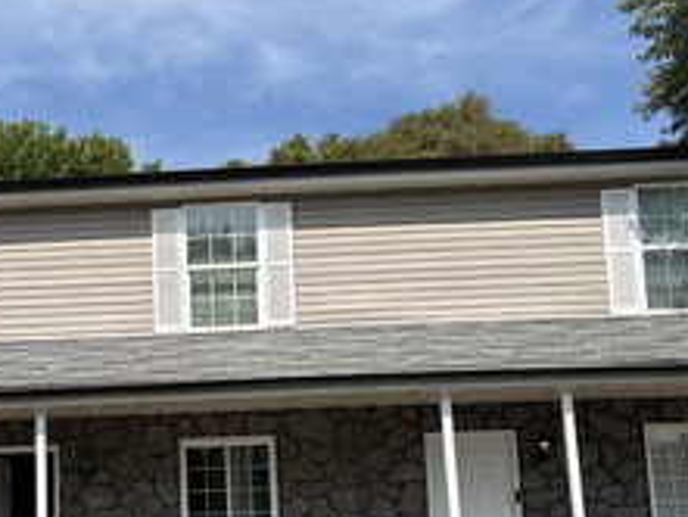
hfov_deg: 39.4
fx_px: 935
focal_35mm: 47
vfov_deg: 30.0
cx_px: 177
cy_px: 427
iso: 50
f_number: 1.6
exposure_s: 1/4329
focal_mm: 5.96
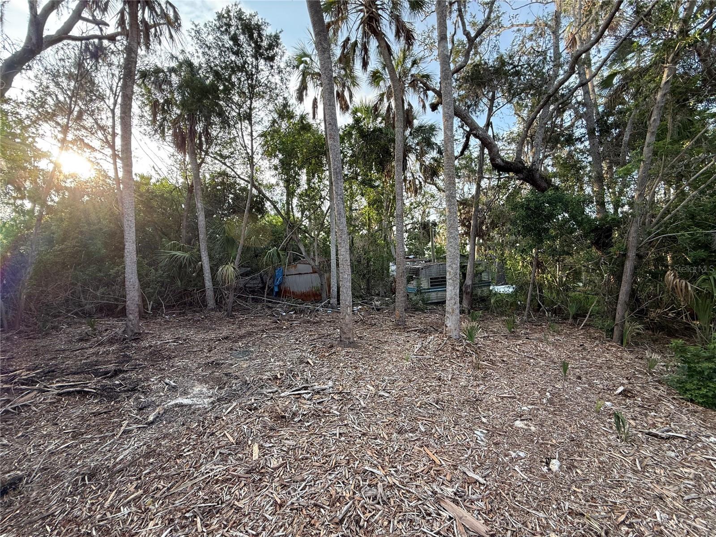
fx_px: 290
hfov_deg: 102.1
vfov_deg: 85.7
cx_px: 358
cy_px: 268
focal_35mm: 14
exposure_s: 1/157
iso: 64
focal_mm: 2.22
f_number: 2.2
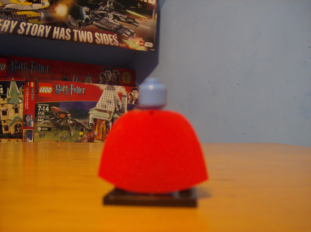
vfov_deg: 39.5
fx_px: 323
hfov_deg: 51.5
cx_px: 156
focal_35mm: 36
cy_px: 116
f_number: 2.8
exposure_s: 1/5.31
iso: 200
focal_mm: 6
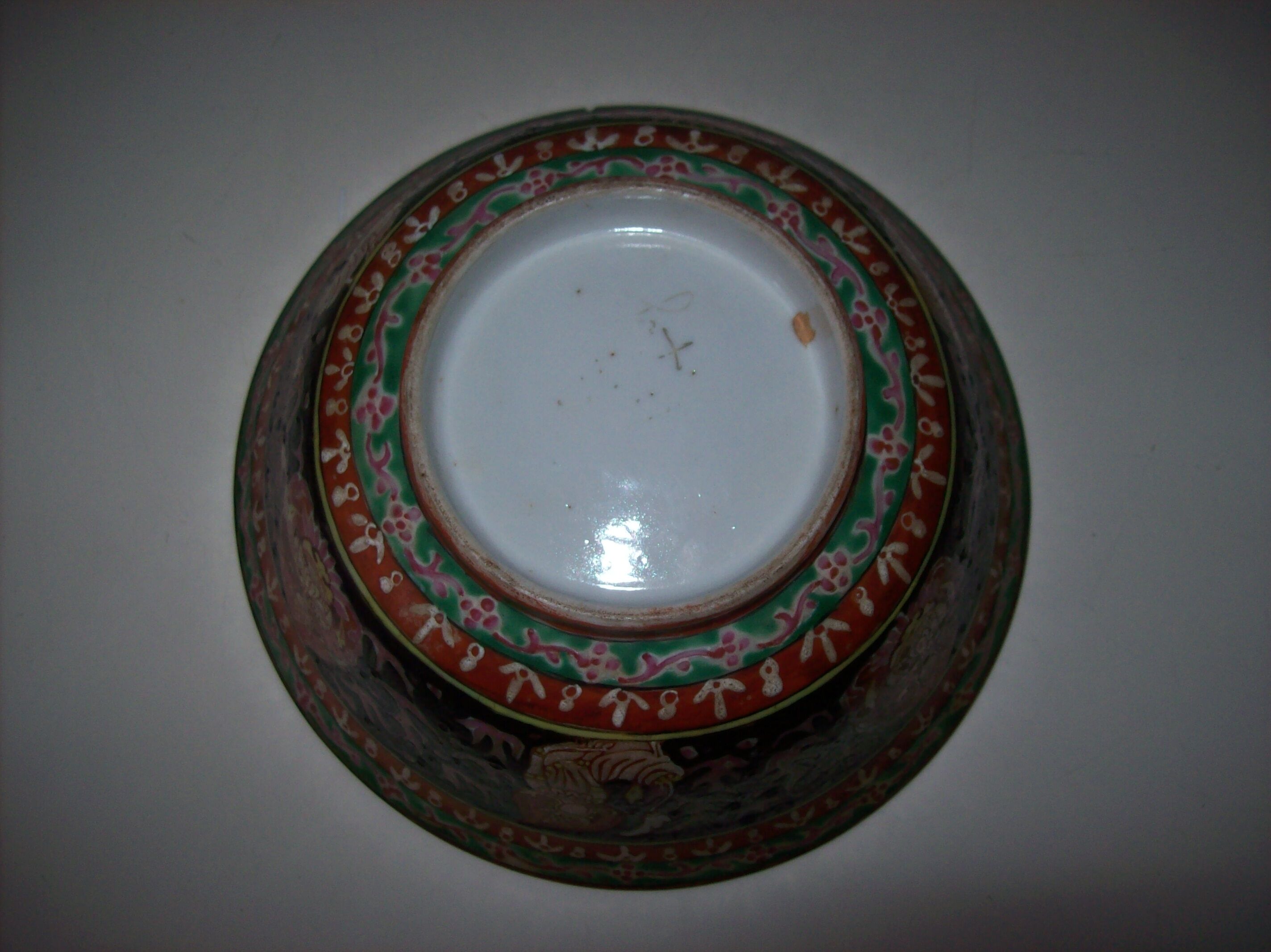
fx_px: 1321
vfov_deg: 39.6
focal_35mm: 36
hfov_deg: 51.4
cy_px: 476
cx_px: 636
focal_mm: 6
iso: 80
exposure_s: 1/64
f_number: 2.7
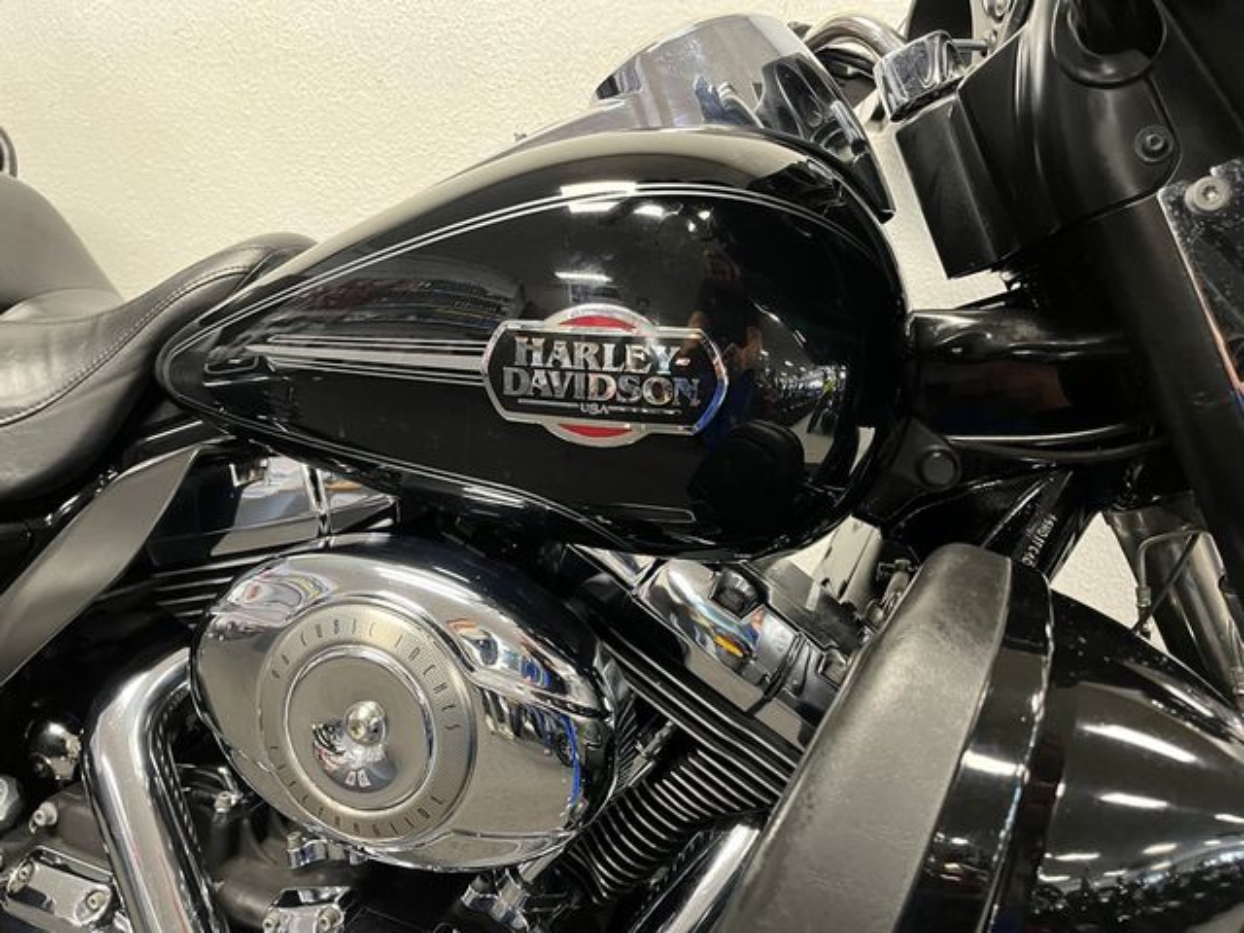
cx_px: 622
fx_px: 934
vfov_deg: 53.1
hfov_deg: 67.3
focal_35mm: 26
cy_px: 466
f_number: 1.6
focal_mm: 5.1
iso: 500
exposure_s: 1/50
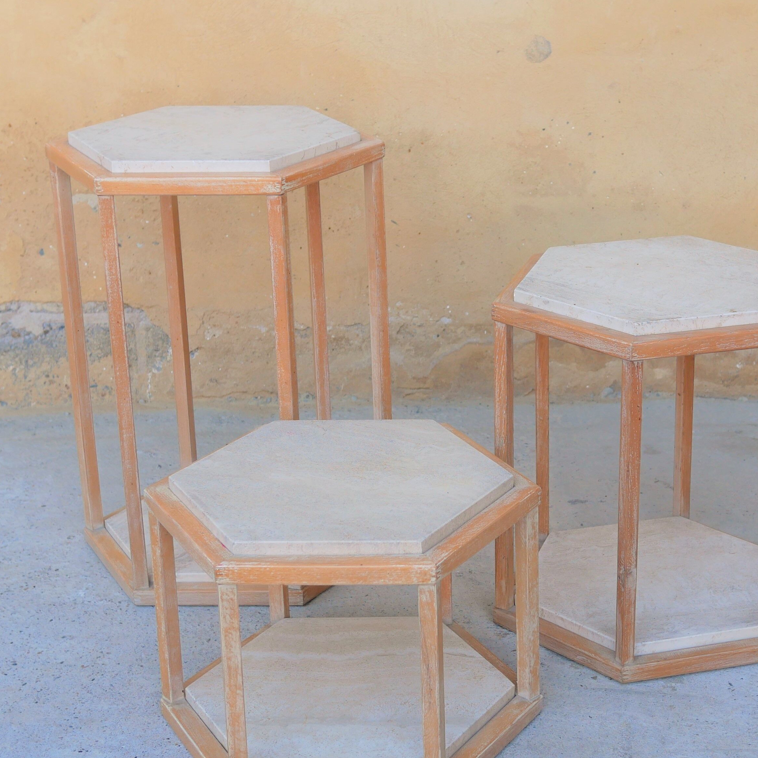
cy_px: 369
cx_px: 508
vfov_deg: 24.7
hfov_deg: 24.5
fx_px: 1734
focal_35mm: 70
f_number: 2.8
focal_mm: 20
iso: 200
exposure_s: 1/320
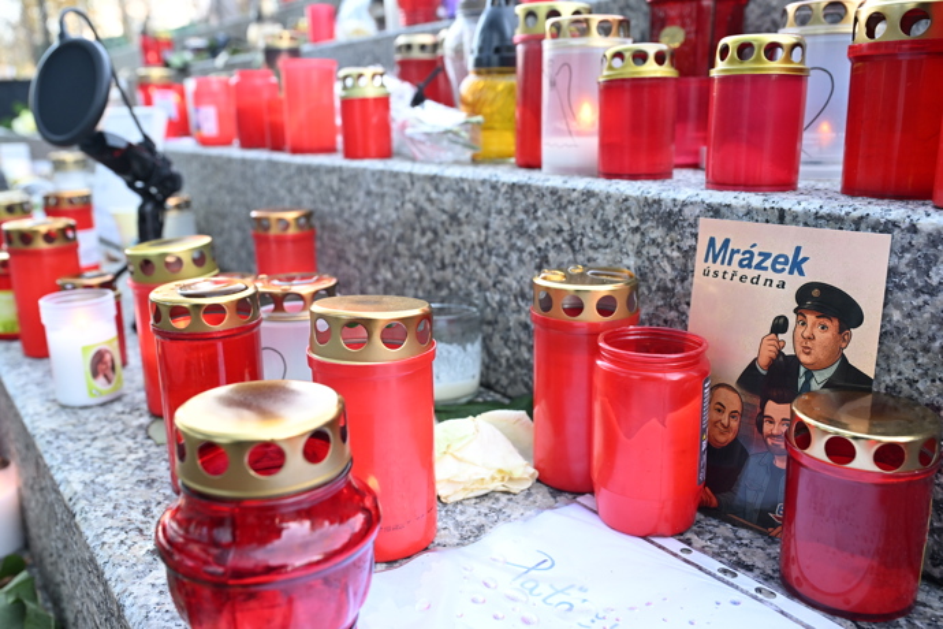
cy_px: 314
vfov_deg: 41.1
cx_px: 472
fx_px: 838
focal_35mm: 32
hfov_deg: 58.7
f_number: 6.3
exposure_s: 1/160
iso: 1250
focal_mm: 32
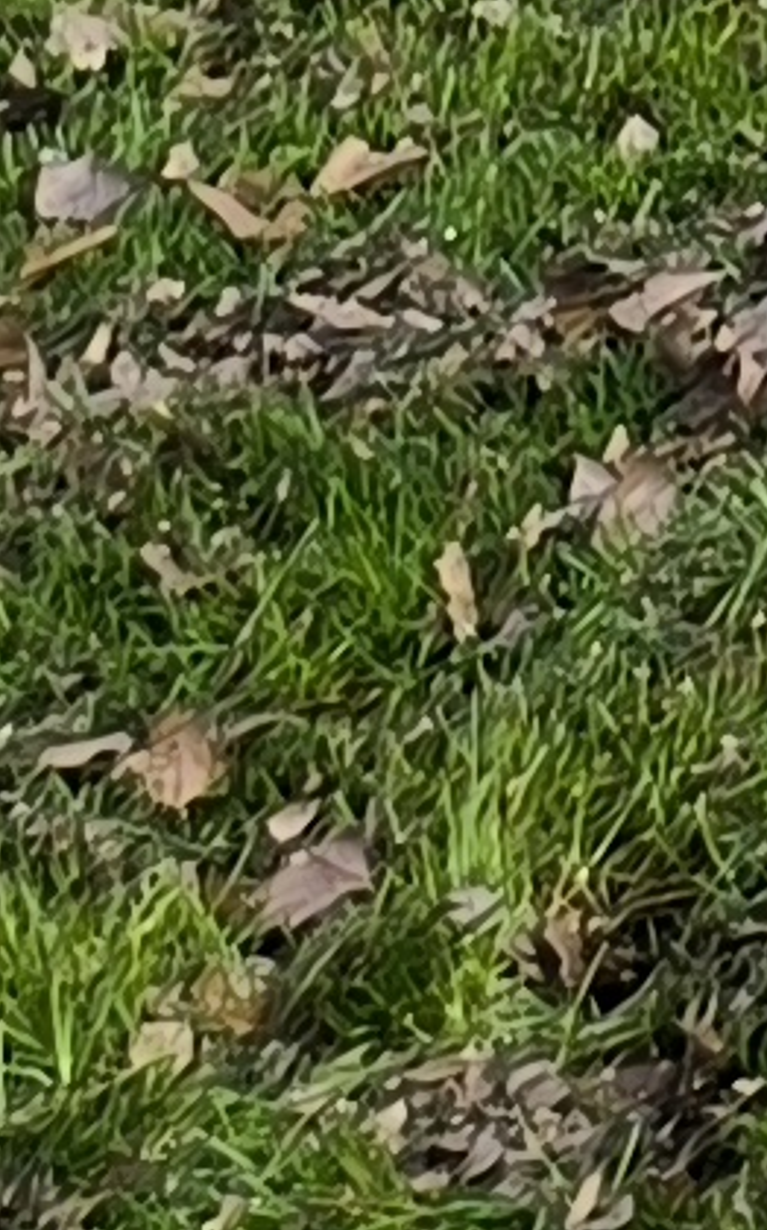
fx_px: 7937
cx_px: 4330
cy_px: -3142
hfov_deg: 4.4
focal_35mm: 237
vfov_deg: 7.2
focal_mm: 6.14
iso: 50
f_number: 1.65
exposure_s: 1/873
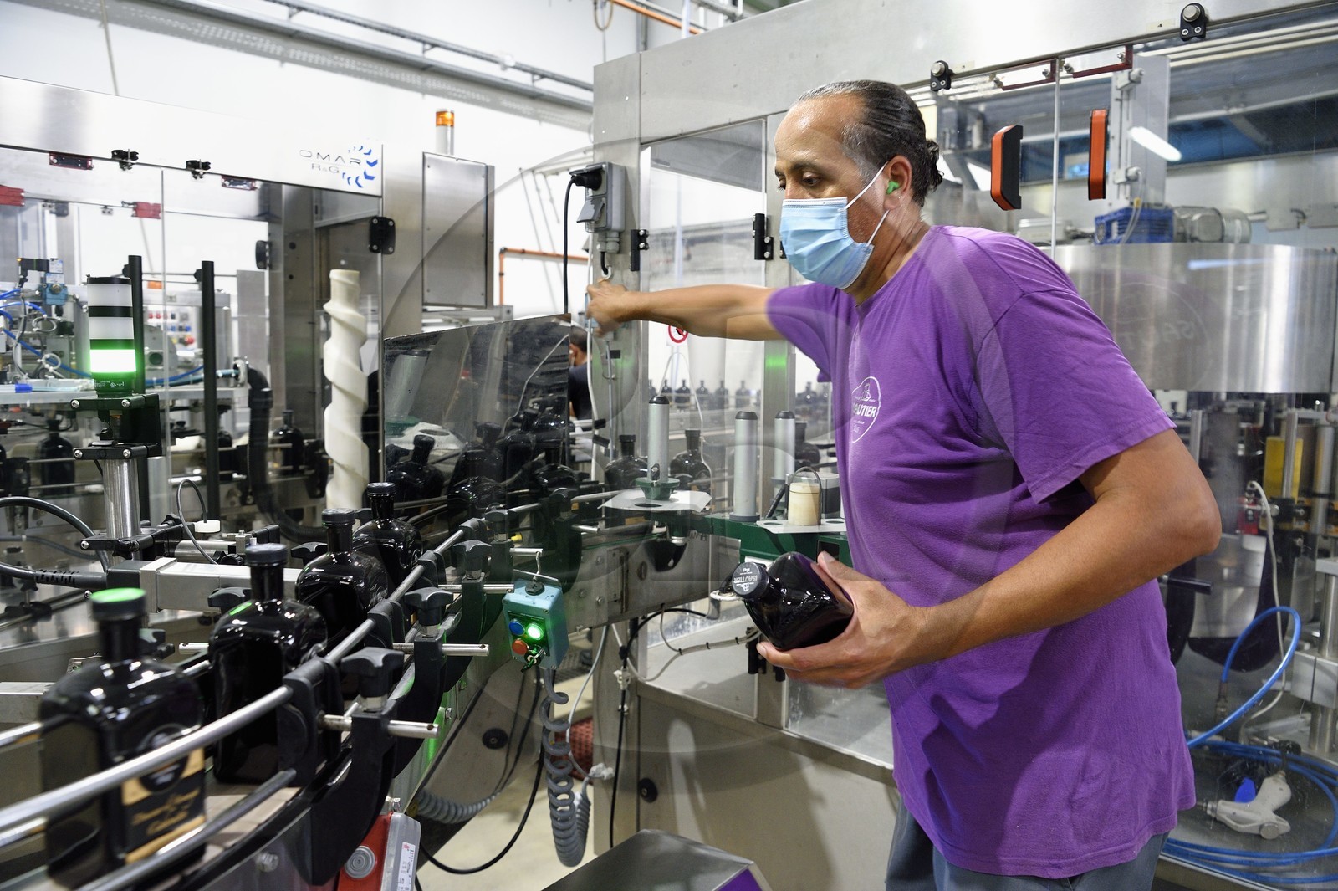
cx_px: 669
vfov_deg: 53.1
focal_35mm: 24
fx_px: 892
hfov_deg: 73.8
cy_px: 446
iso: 1600
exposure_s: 1/40
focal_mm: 24
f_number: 4.5
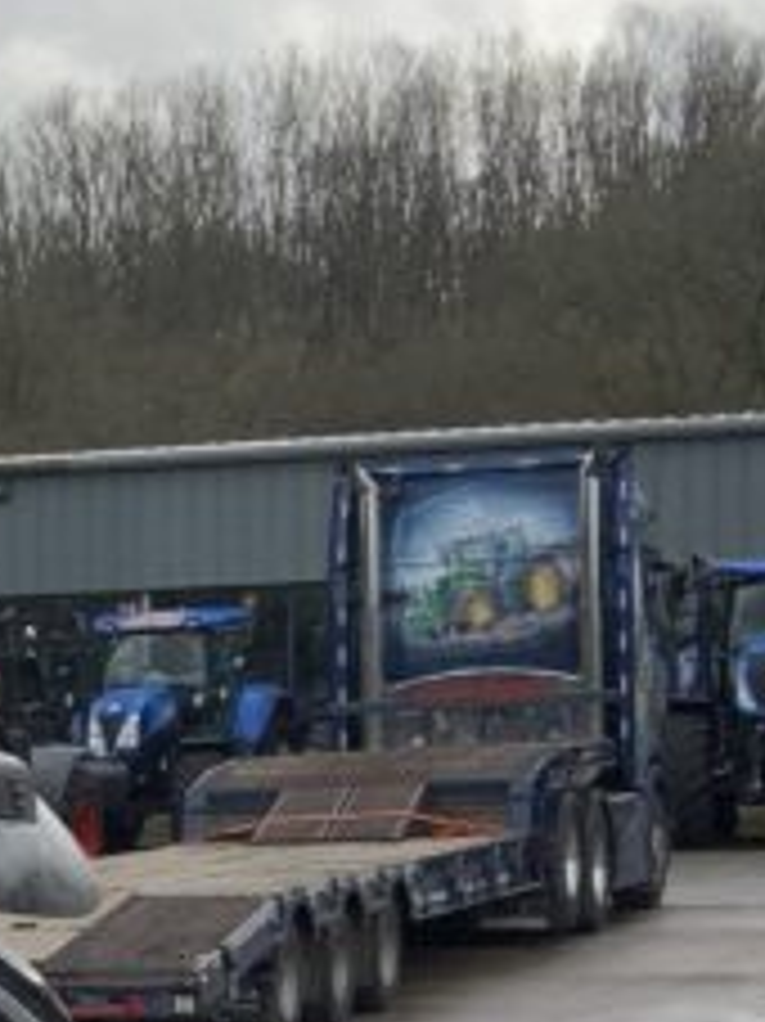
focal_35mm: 131
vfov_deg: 14.8
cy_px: 1022
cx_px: -864
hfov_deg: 10.3
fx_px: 3864
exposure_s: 1/842
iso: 16
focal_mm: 3
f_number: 1.8
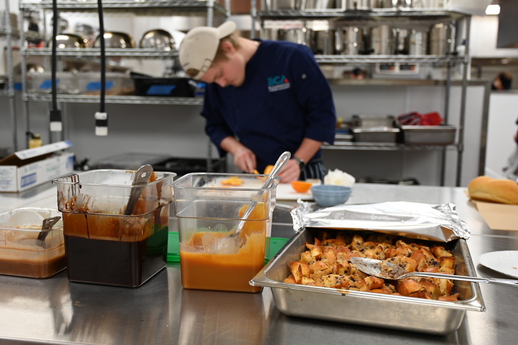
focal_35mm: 37
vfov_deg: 35.9
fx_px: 532
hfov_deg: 51.9
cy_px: 172
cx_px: 259
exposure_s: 1/125
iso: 640
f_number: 4
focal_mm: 37
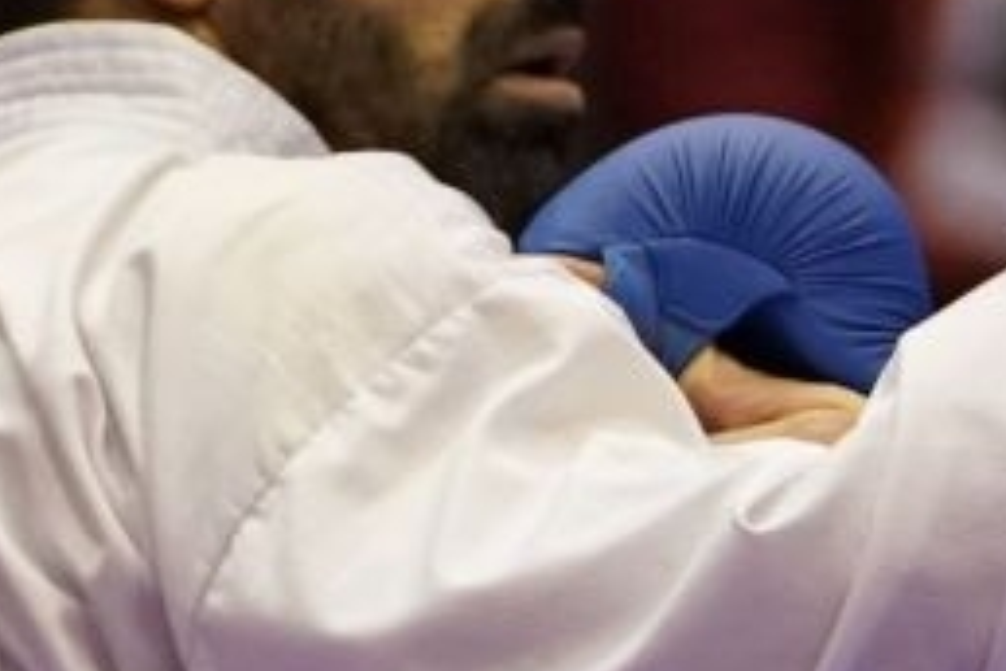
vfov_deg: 1.1
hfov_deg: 1.7
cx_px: 737
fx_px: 33698
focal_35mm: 1206
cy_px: 847
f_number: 2.8
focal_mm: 173
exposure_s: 1/1000
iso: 3200
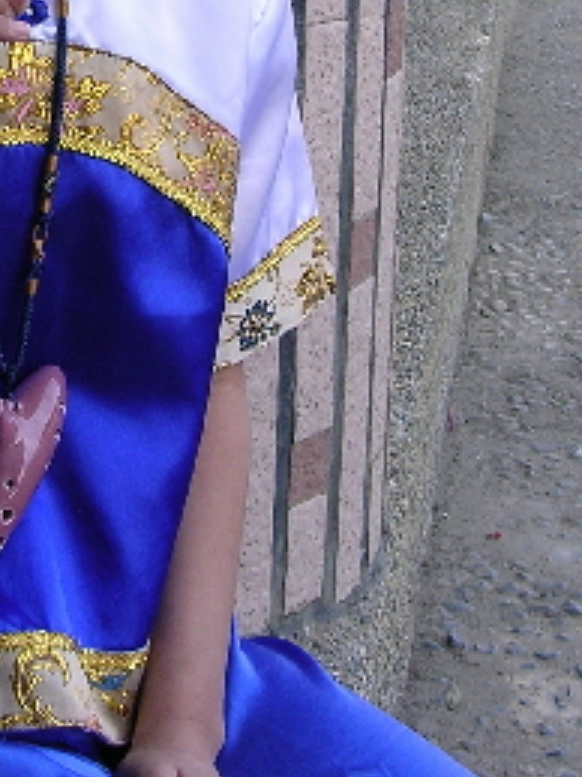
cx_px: 96
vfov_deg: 21.8
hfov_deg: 16.6
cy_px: 93
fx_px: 1974
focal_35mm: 88
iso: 100
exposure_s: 1/117
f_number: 2.8
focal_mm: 5.8
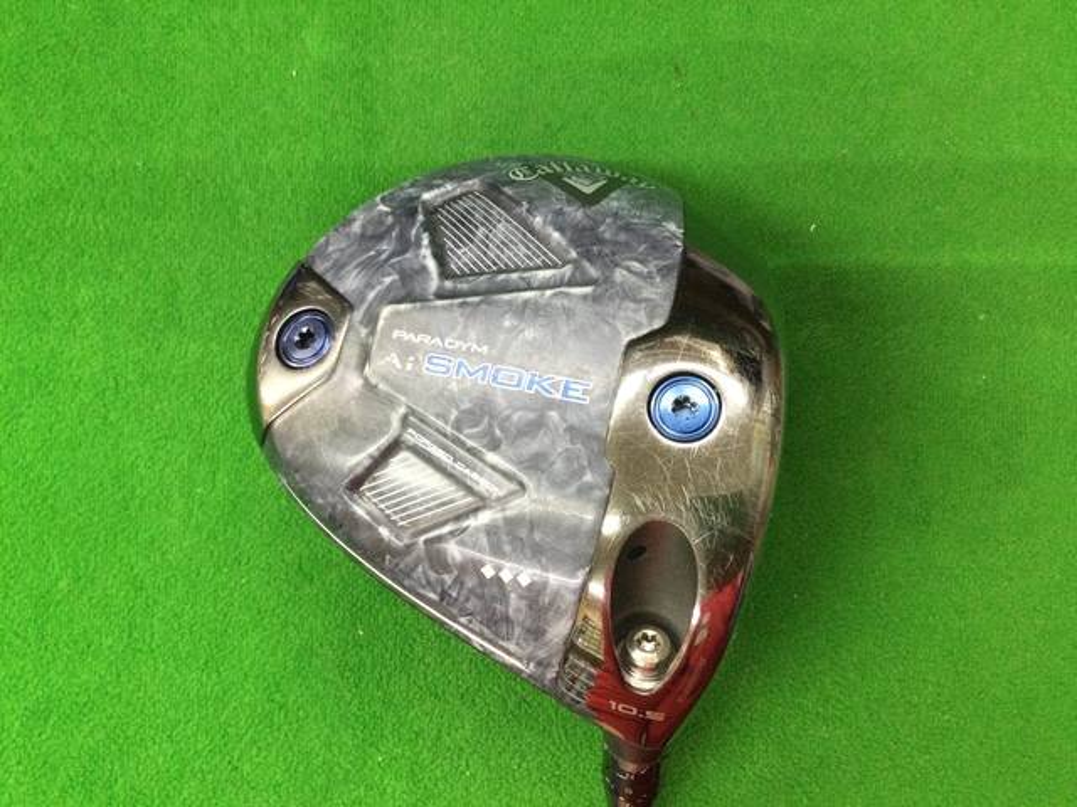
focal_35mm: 31
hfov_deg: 58.4
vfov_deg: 45.4
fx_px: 964
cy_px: 404
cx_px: 538
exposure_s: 1/30
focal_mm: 3.3
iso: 125
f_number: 2.4
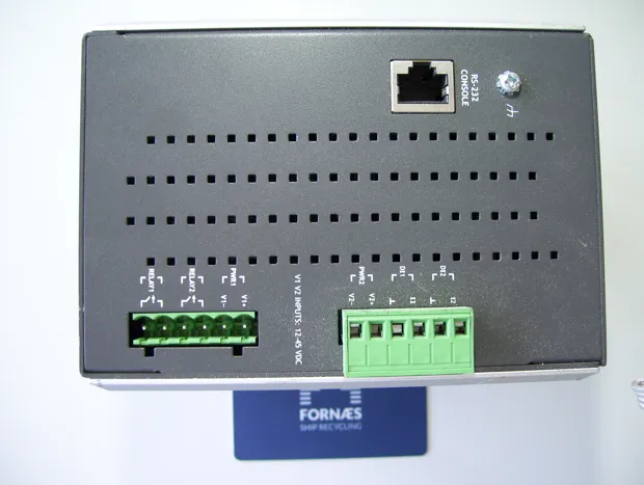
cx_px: 322
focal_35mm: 36
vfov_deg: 39.8
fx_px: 671
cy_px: 242
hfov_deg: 51.3
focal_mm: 6
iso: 80
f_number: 2.7
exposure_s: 1/80
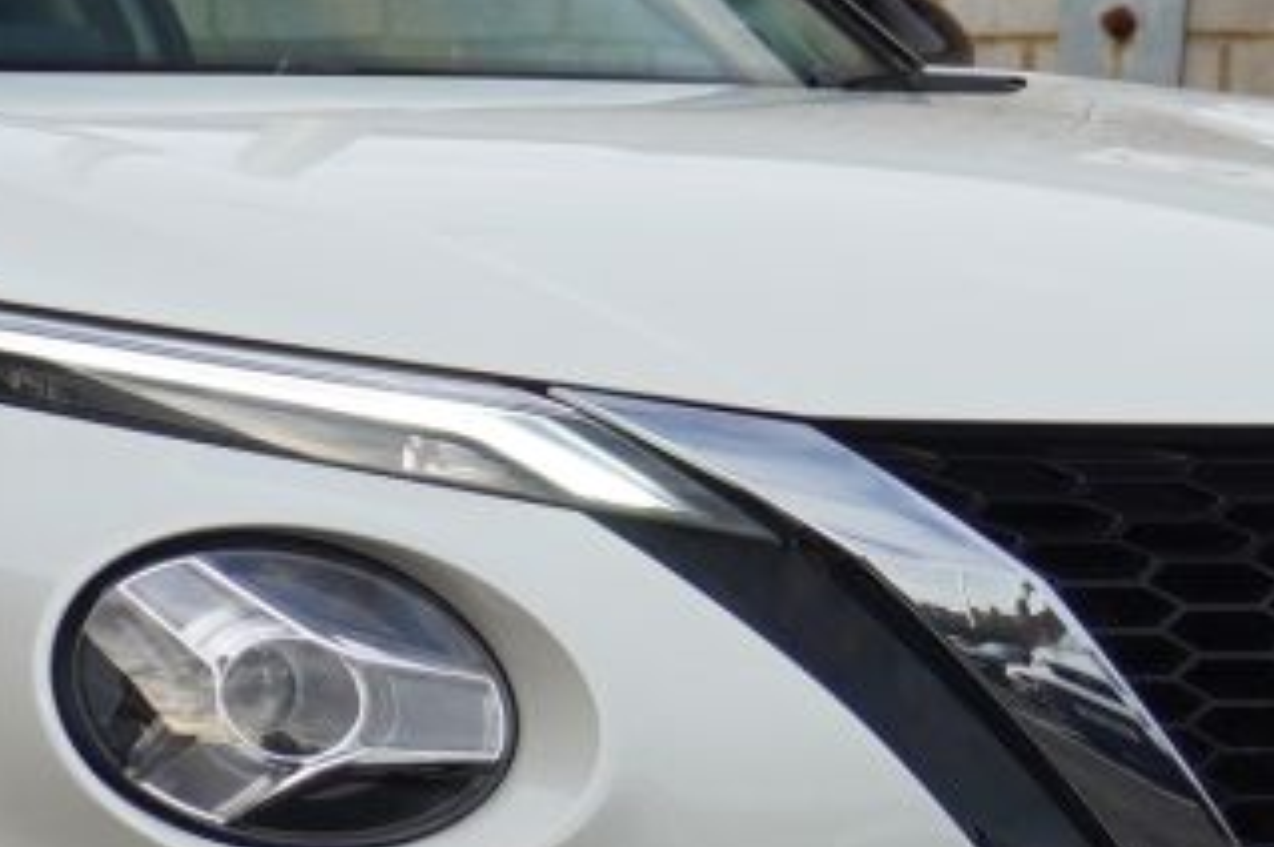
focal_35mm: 279
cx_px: -92
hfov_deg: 7.4
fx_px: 9846
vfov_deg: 4.9
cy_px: 507
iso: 400
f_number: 5.6
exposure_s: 1/160
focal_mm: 37
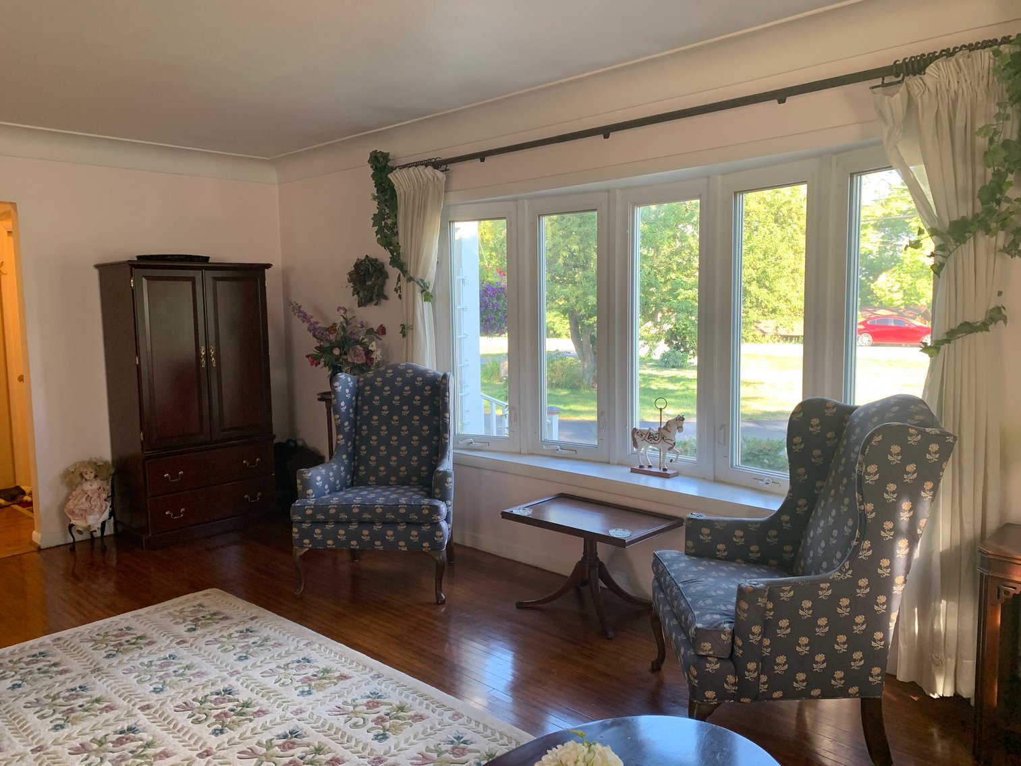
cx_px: 510
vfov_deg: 53.1
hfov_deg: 67.3
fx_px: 767
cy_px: 383
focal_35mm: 26
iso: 100
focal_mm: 4.25
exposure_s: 1/74
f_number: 1.8
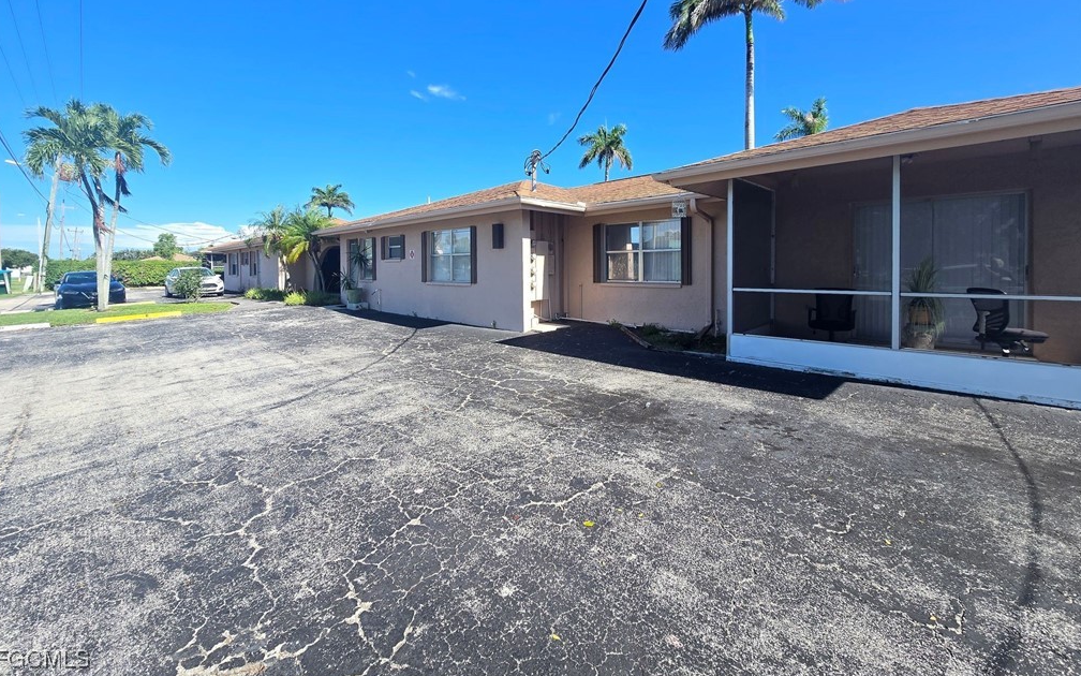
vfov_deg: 77.7
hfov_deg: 105.3
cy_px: 270
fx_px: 412
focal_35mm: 14
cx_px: 536
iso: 50
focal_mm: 2.2
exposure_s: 1/1192
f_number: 2.2
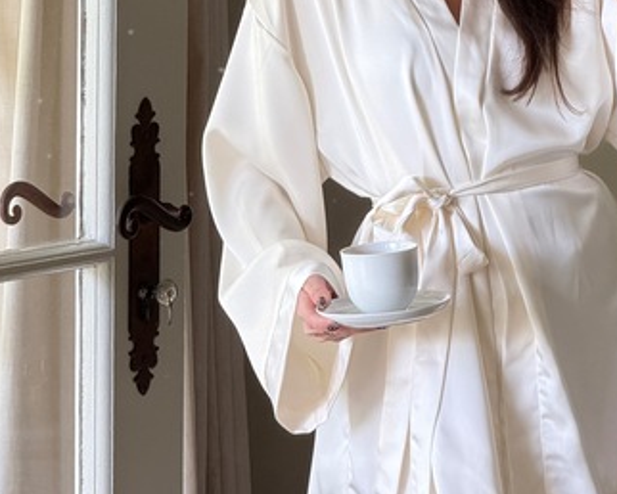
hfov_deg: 8.9
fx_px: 3983
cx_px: 356
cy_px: 138
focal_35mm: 218
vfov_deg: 7.1
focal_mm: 15.66
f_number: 2.8
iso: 160
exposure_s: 1/99
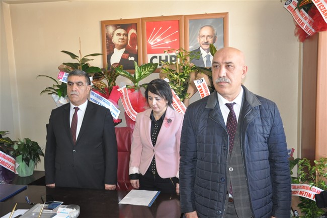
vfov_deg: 36.8
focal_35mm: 36
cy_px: 109
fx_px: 327
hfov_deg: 53.2
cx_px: 164
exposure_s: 1/60
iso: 1250
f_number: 4.5
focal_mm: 24
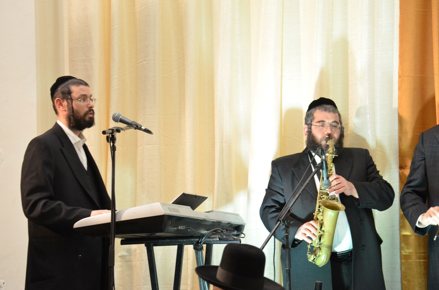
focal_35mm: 129
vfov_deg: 10.6
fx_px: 1570
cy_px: 145
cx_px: 220
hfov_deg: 15.9
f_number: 7.1
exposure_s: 1/100
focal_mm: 86
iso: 1600
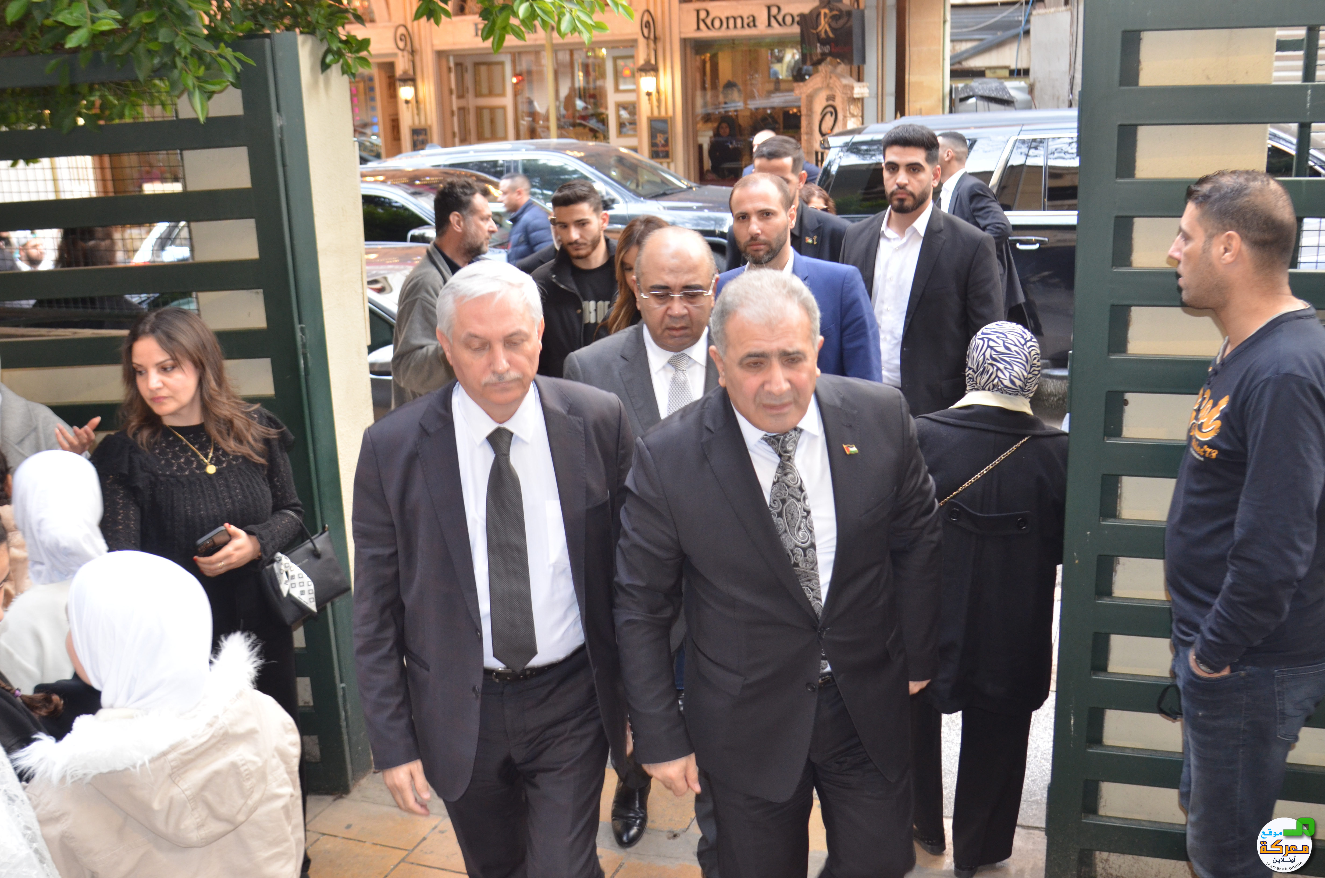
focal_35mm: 36
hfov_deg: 53.2
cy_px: 439
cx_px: 662
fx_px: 1322
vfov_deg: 36.7
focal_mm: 24
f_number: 4
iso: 800
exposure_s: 1/60
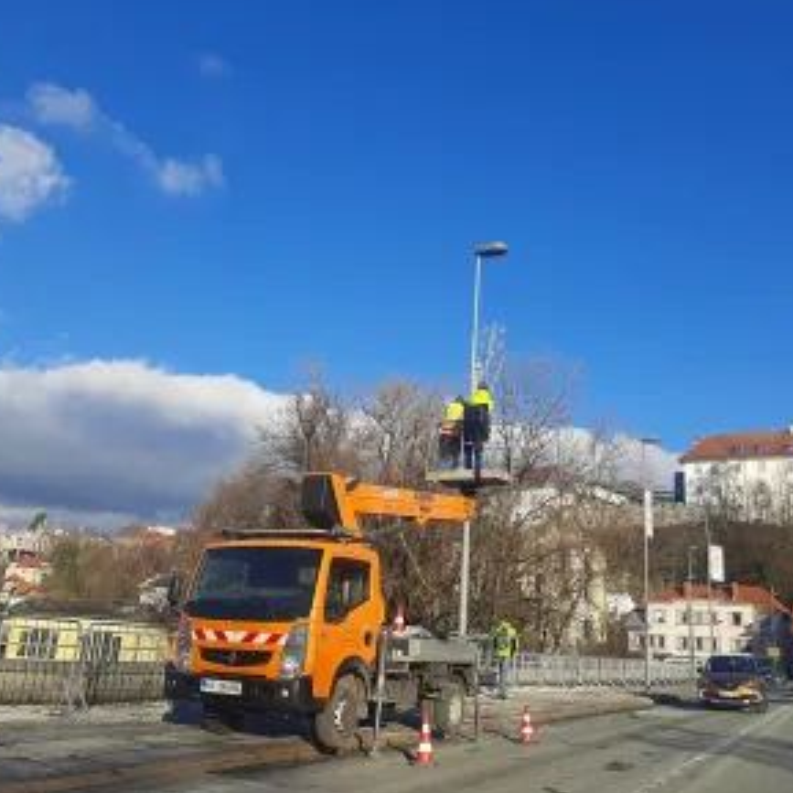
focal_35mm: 33
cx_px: 420
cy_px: 390
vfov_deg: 49.7
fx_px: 855
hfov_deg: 49.7
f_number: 1.7
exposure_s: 1/2119
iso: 40
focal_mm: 3.93
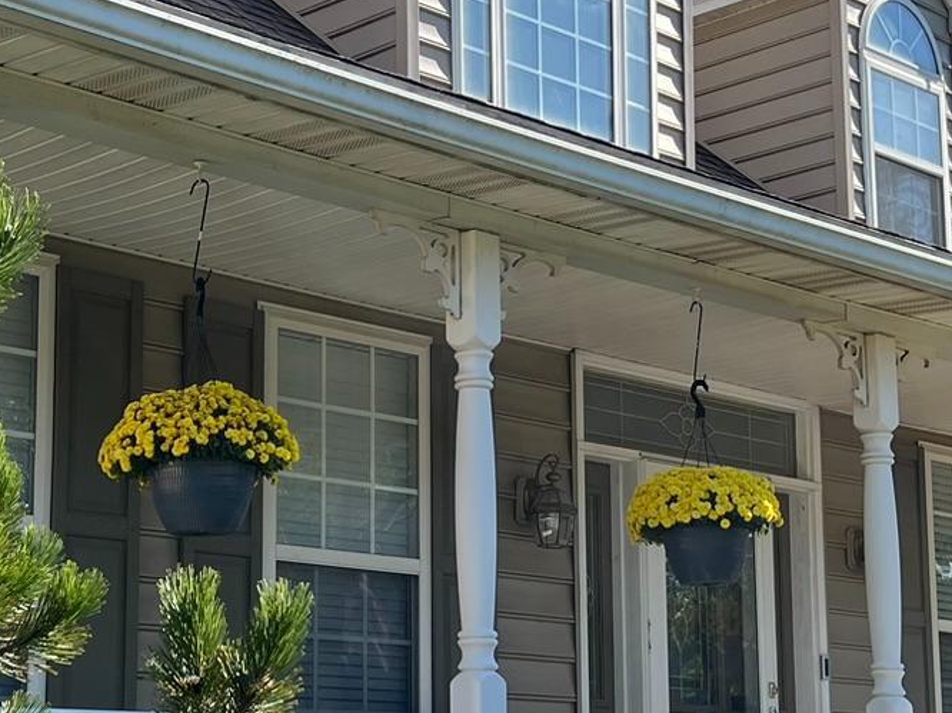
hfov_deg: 24.4
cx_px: 383
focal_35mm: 80
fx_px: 2199
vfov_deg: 18.4
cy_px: 393
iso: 50
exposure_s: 1/2083
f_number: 1.5
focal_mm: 5.7
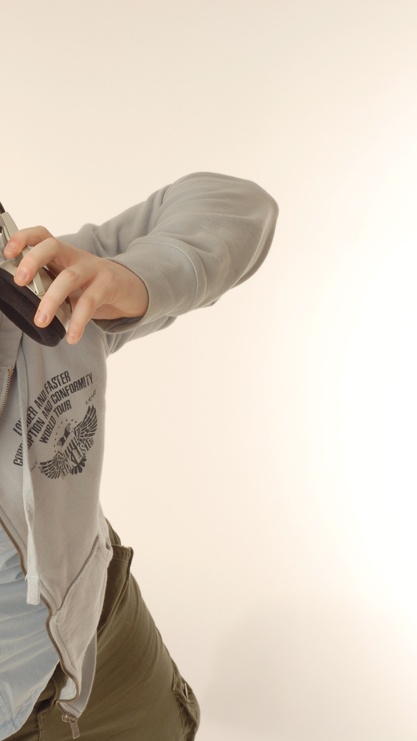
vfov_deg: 18.2
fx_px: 2319
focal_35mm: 118
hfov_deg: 10.1
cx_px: -126
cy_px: 372
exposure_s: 1/125
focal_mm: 50
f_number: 11
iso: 100
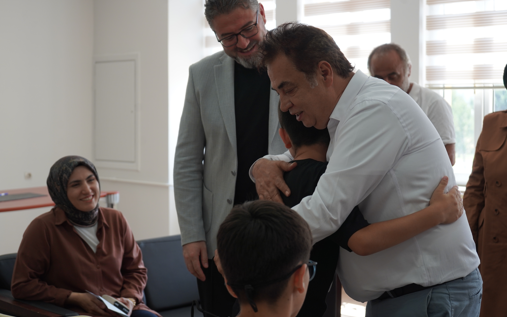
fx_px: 829
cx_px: 257
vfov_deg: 21.6
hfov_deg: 34.0
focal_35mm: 60
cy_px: 158
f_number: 5.6
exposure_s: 1/160
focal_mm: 58
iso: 800
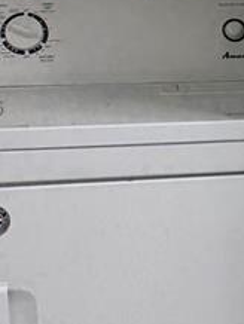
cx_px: 396
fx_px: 1238
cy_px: 108
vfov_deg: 14.9
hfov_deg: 10.7
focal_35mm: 132
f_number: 1.78
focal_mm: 6.76
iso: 200
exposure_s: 1/227
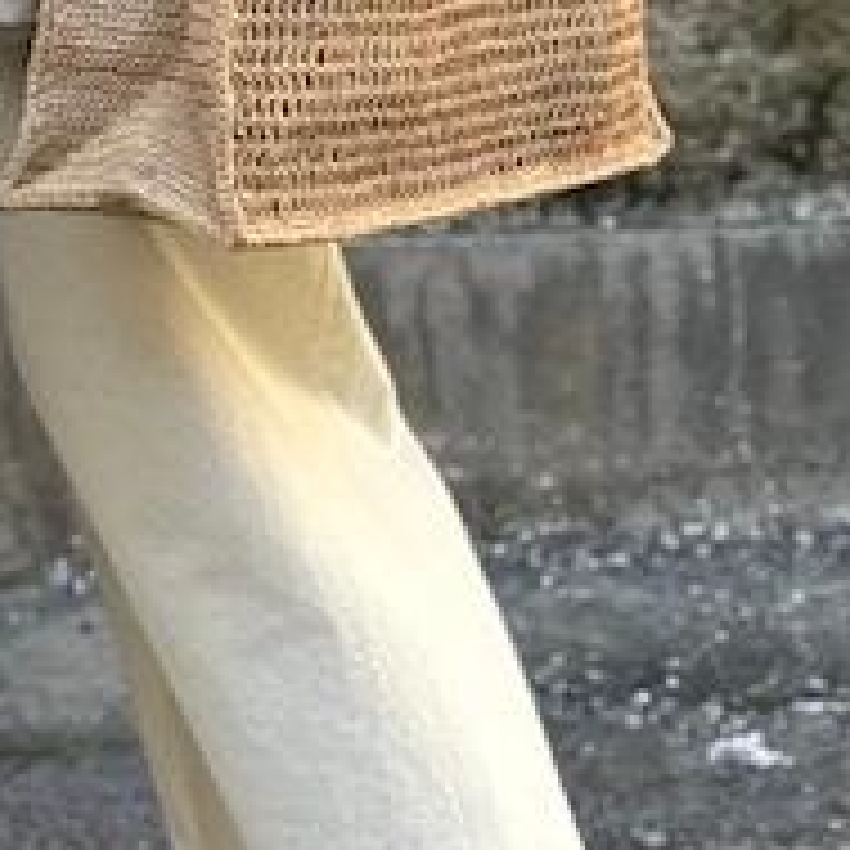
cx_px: -45
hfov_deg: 7.9
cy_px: -465
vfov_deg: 7.8
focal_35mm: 220
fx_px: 6112
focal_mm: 6.76
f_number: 1.78
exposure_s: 1/604
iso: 64
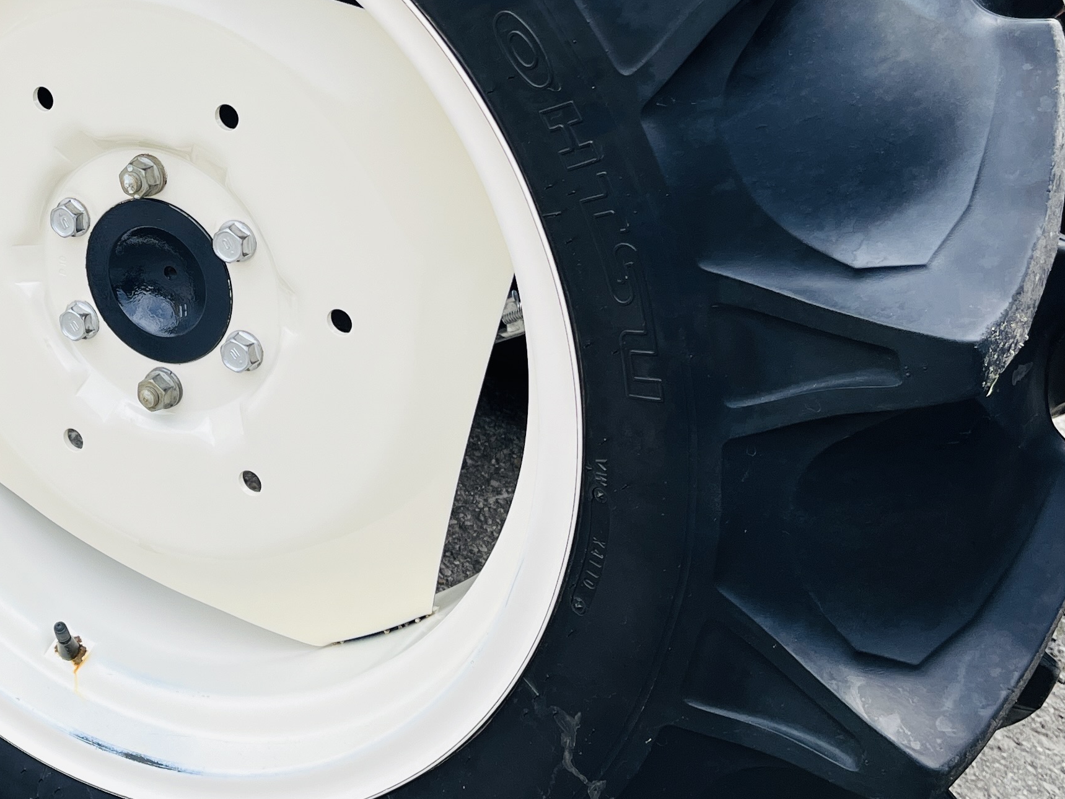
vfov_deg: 23.7
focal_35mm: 61
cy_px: 171
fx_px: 1877
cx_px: -17
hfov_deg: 29.4
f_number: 1.6
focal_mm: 5.1
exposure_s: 1/1238
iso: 50
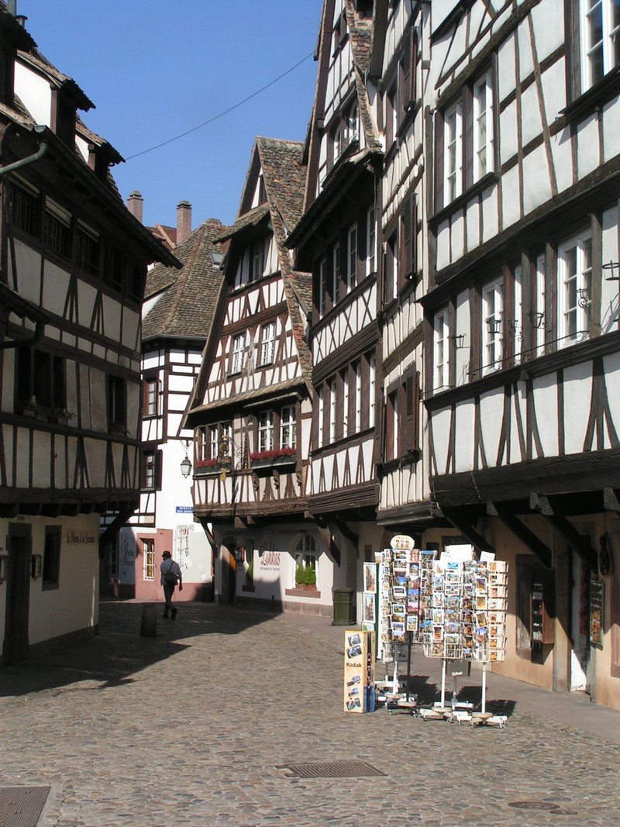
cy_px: 414
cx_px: 310
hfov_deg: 27.0
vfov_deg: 35.5
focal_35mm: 54
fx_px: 1290
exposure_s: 1/400
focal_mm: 8.3
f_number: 6.3
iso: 50
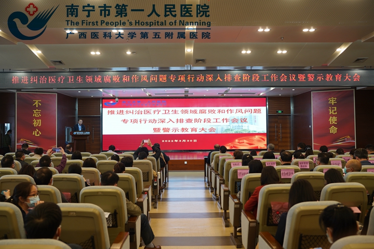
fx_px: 312
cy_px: 124
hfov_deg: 61.9
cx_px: 187
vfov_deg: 43.6
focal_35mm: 30
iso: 200
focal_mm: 30
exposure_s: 1/50
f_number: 2.8
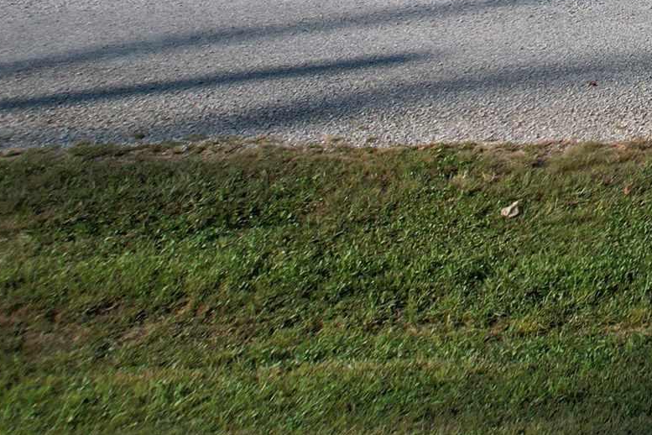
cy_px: -322
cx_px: 1061
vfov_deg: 14.1
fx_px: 1576
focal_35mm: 87
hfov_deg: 19.4
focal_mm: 8.38
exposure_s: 1/1600
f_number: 2.8
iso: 100
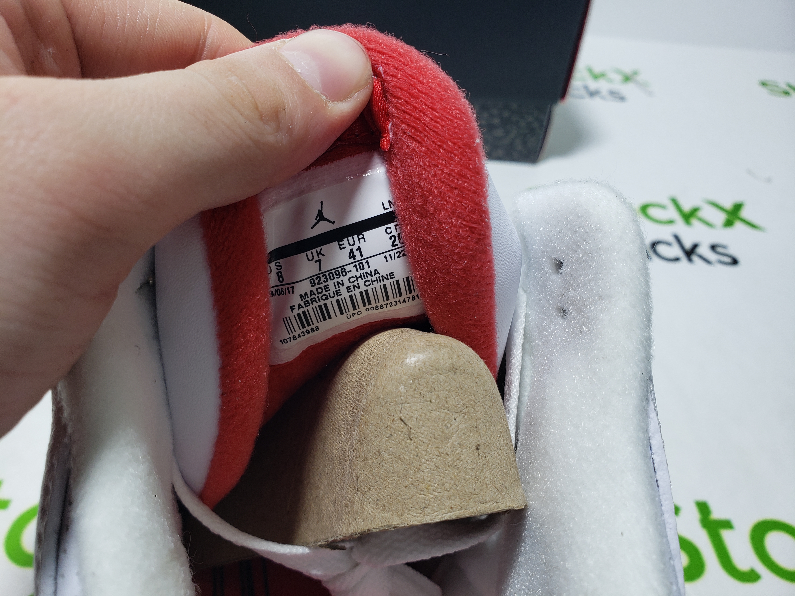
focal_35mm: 26
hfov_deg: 67.3
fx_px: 597
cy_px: 298
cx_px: 398
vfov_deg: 53.1
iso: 50
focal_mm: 4.3
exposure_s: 1/120
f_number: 2.4
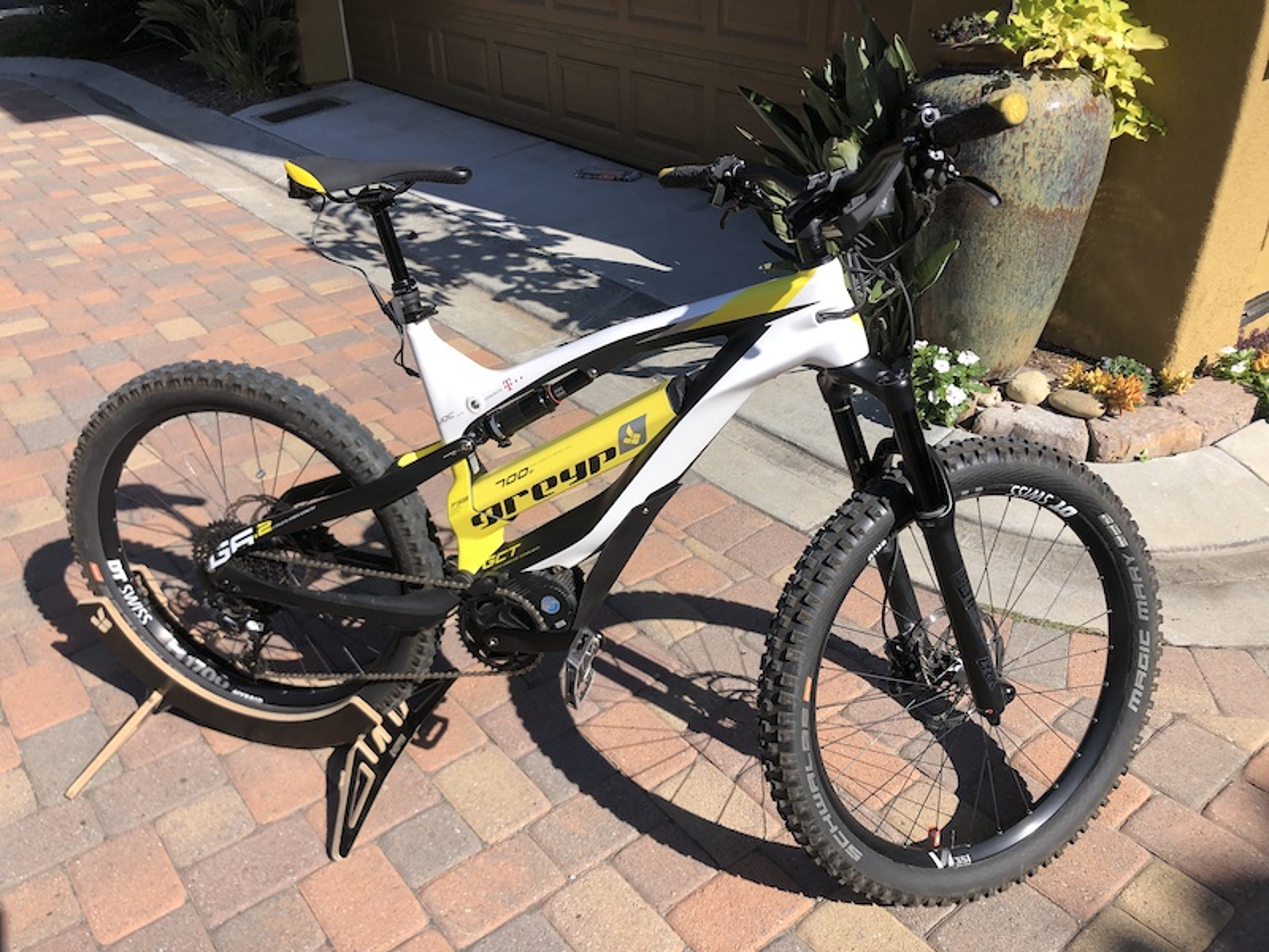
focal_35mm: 28
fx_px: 1026
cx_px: 634
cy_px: 476
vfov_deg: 49.7
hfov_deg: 63.4
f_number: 1.8
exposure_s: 1/1656
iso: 20
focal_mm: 3.99
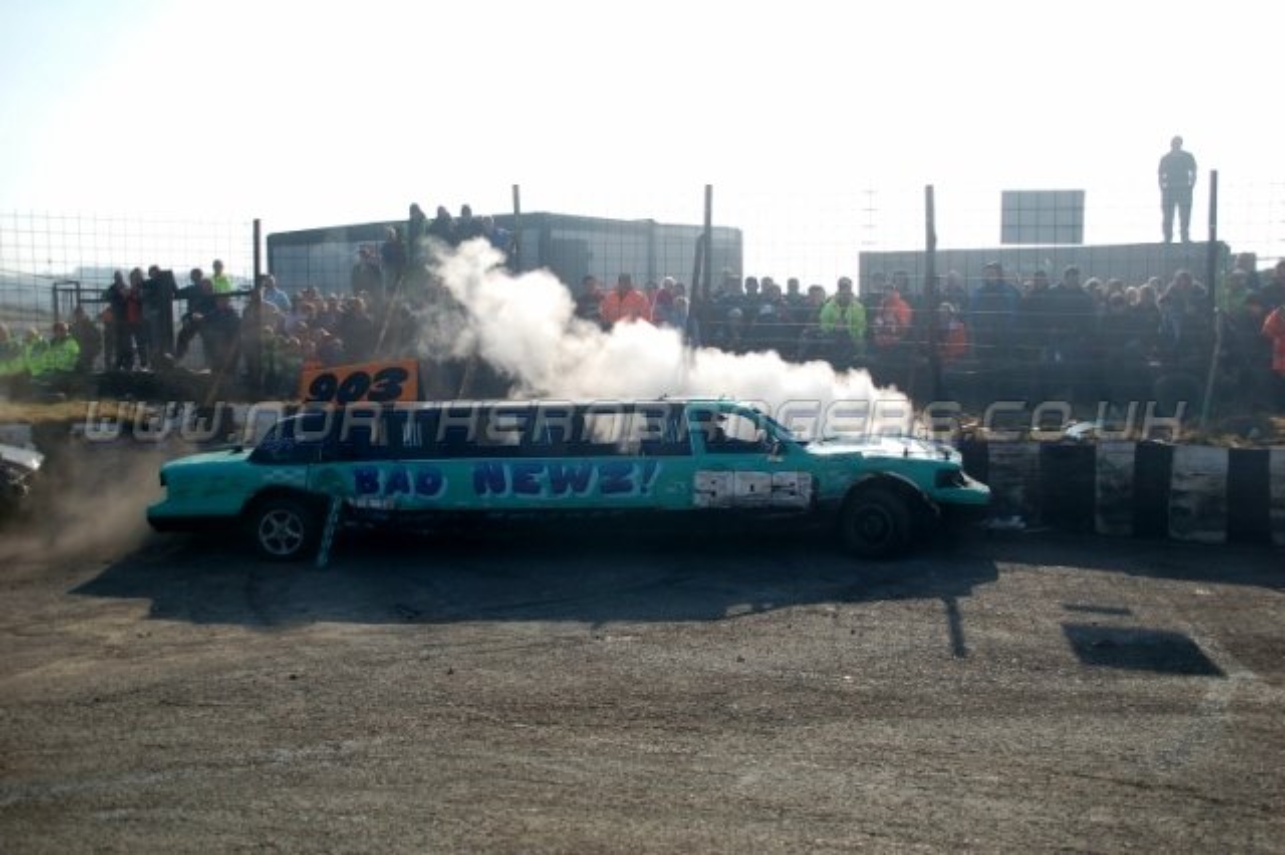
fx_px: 1177
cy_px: 428
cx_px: 642
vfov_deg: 39.9
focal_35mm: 33
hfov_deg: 57.2
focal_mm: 22
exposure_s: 1/1250
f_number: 5
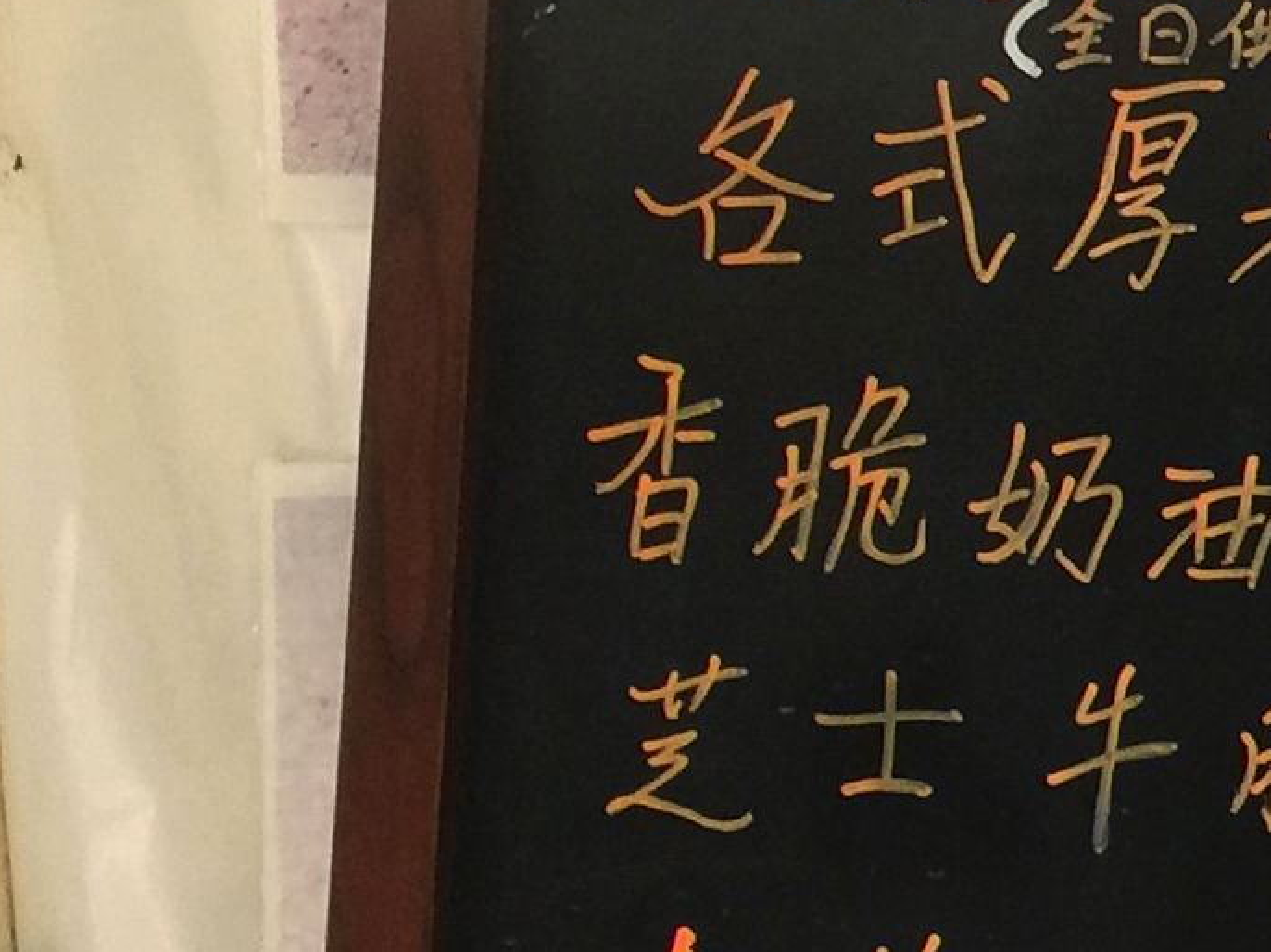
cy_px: 465
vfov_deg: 10.7
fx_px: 5065
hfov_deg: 13.5
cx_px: 1849
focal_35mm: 138
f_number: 2.2
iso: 64
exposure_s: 1/17
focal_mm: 4.15
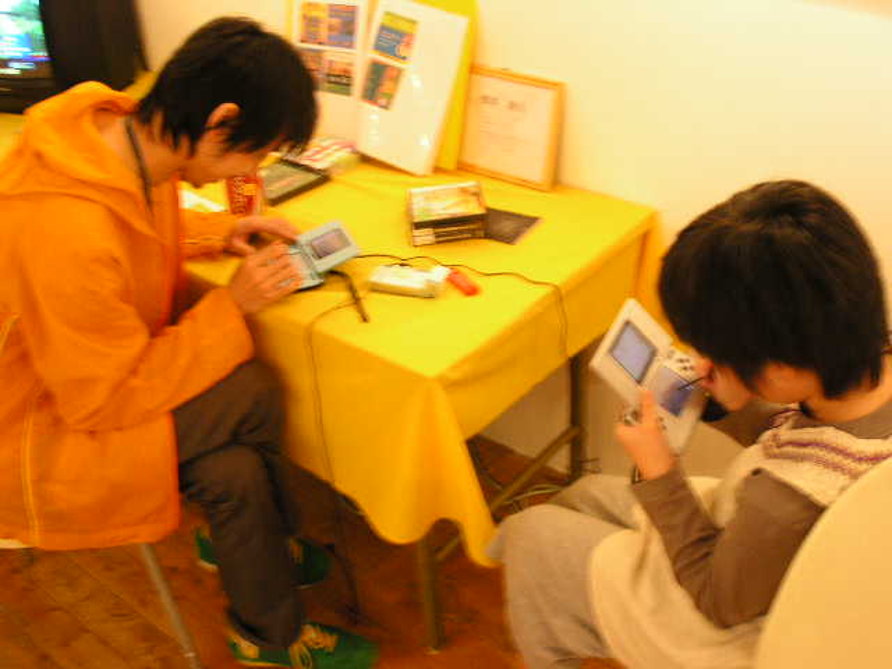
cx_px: 446
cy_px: 334
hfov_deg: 49.0
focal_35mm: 38
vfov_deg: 37.7
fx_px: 979
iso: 200
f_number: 2.8
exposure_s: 1/6
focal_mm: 7.8
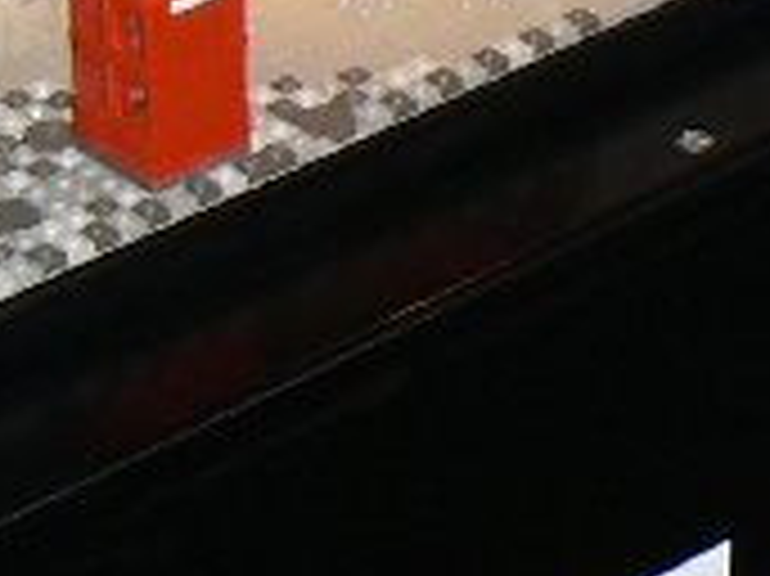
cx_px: 338
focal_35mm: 216
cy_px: -747
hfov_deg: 9.2
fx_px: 4801
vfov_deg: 6.6
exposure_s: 1/30
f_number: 2.8
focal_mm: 6
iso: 100
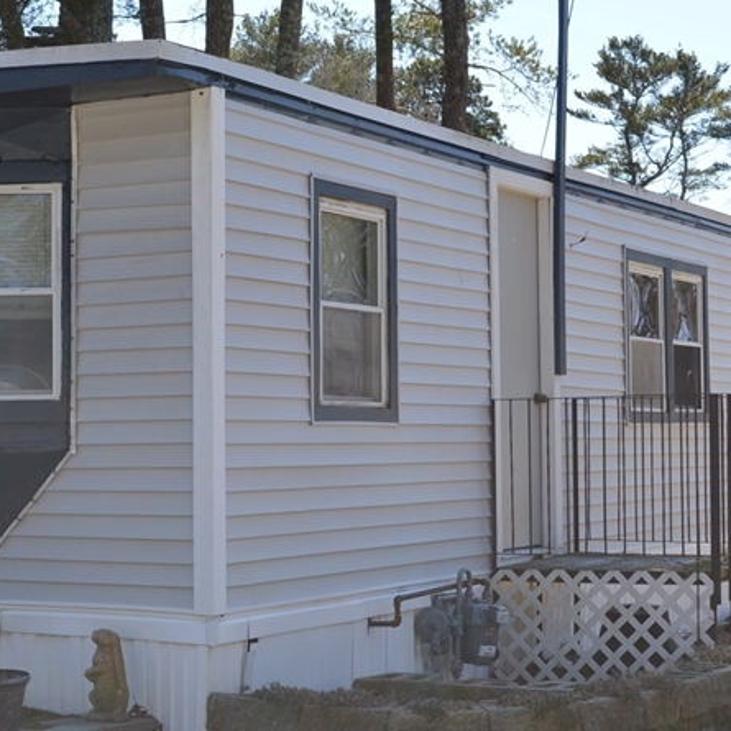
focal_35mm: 82
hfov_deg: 21.1
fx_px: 1959
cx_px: 258
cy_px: 436
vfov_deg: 21.1
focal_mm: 28
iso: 100
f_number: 5.6
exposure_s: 1/200
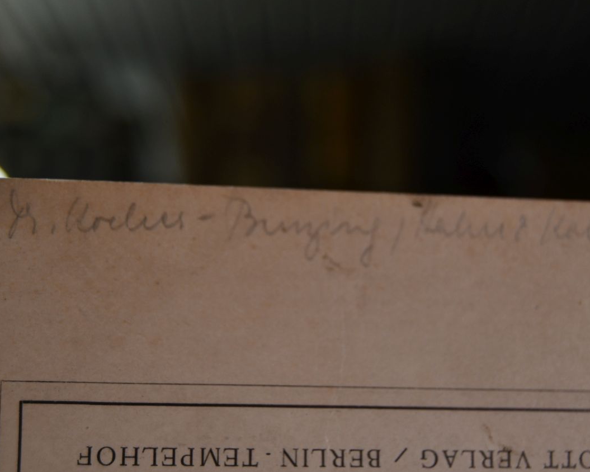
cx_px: 272
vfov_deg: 21.6
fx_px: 1240
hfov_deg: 26.8
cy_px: 239
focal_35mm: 71
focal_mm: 38
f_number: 4.8
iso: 500
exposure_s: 1/250
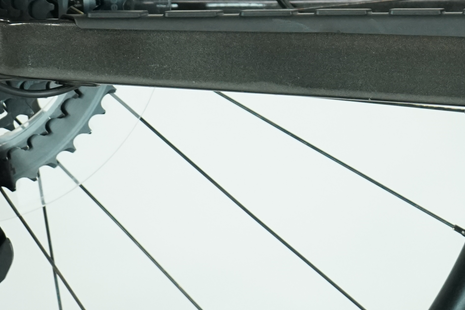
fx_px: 2738
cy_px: 95
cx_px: 456
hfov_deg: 9.6
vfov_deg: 6.5
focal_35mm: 212
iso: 1600
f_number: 5.6
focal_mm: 67
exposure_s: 1/200
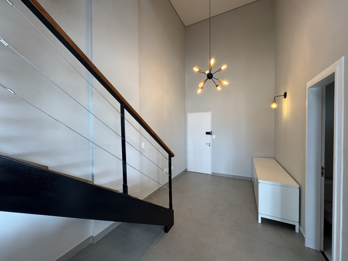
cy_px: 130
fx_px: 141
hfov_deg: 102.1
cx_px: 174
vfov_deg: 85.7
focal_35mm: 14
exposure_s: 1/120
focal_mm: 2.22
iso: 160
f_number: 2.2
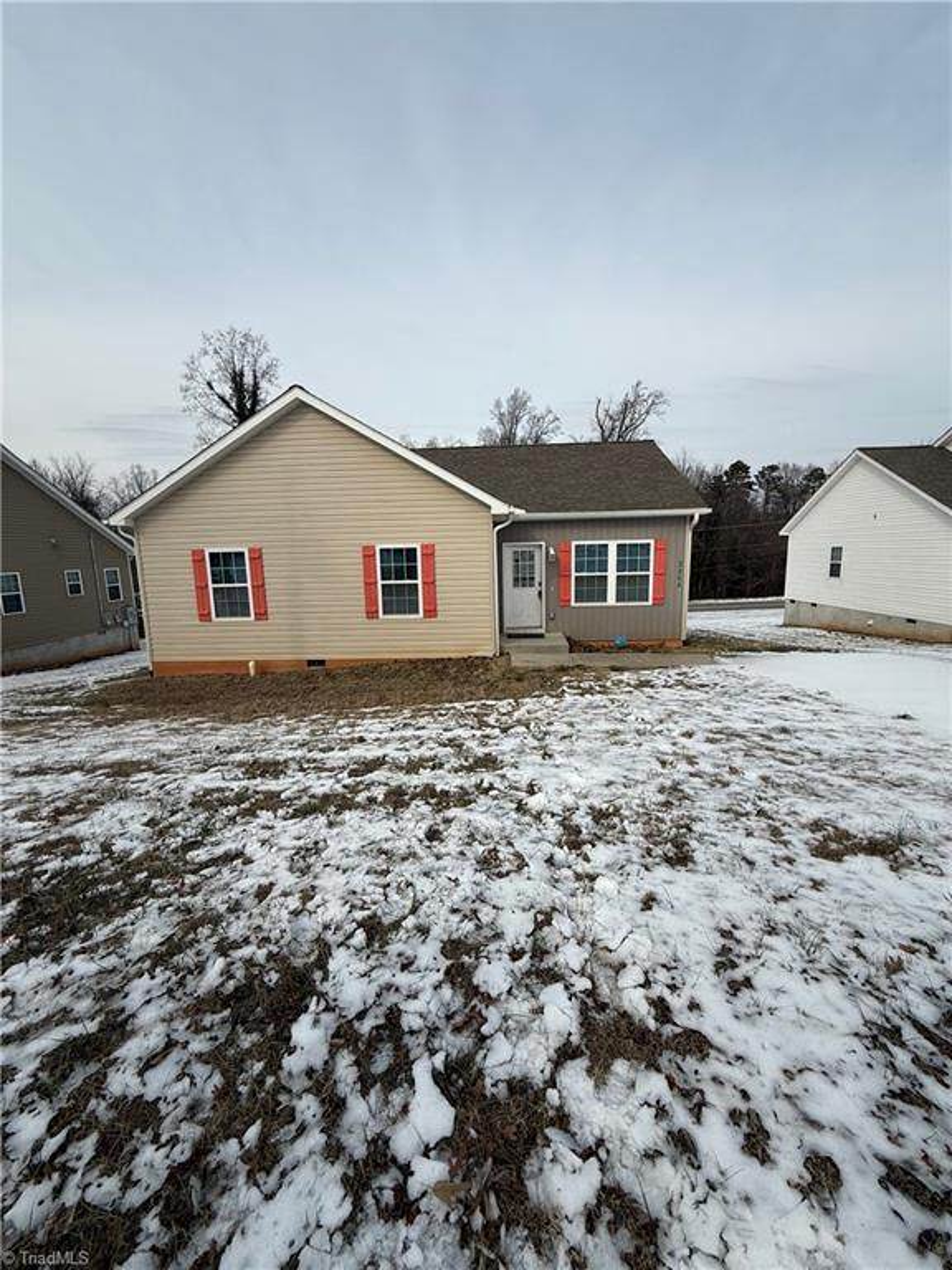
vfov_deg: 102.1
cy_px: 635
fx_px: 513
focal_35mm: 14
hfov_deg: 85.7
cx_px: 476
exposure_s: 1/2506
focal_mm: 2.22
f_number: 2.2
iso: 50
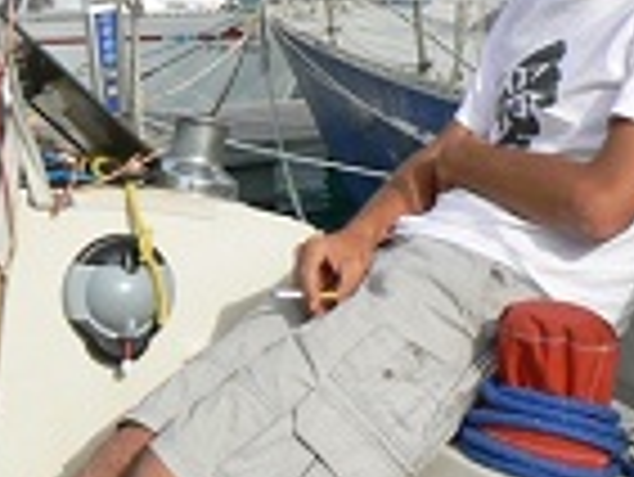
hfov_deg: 21.6
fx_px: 1650
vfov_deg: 16.4
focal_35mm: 90
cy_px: 117
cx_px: 189
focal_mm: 6
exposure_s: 1/500
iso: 80
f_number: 5.6
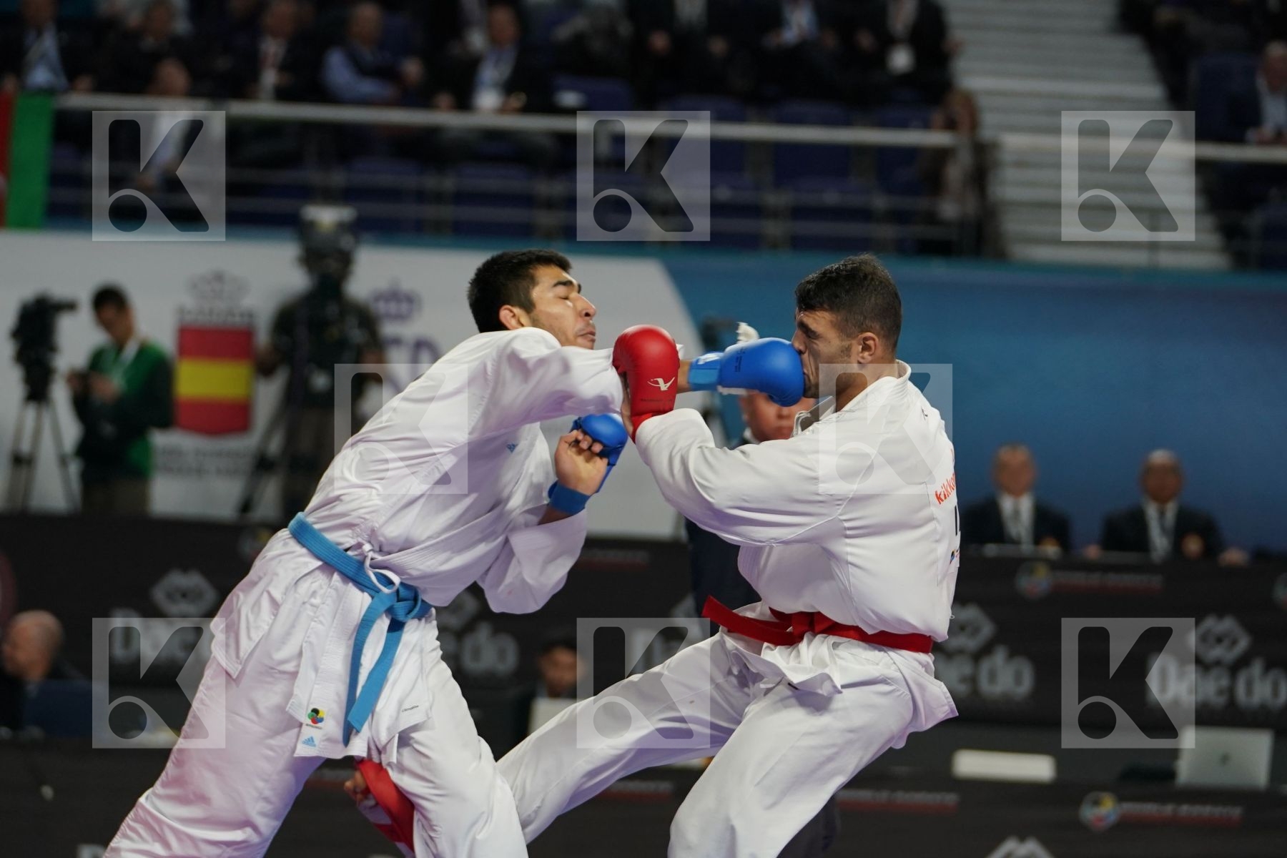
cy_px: 429
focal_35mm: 202
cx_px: 644
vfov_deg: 6.8
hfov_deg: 10.2
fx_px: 7221
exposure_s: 1/1000
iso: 1250
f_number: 2.8
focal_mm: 135
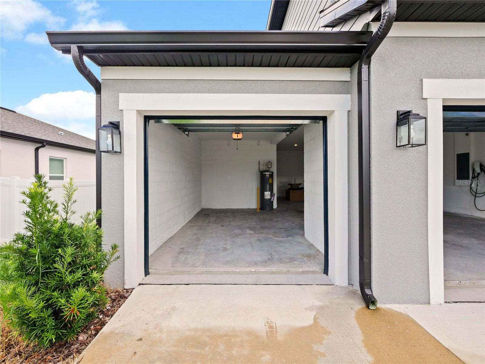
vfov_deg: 85.7
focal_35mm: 14
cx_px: 242
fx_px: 196
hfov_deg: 102.1
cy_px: 182
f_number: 5
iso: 200
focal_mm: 7
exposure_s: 1/200
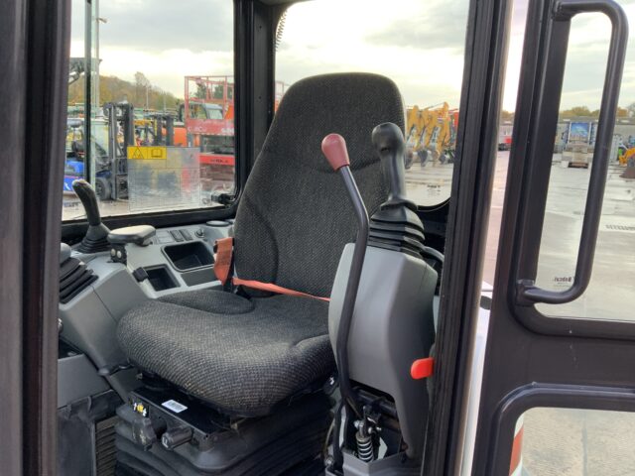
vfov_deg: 48.2
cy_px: 238
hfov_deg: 61.7
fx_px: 532
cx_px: 318
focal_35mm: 29
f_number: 1.8
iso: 50
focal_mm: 3
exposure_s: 1/122
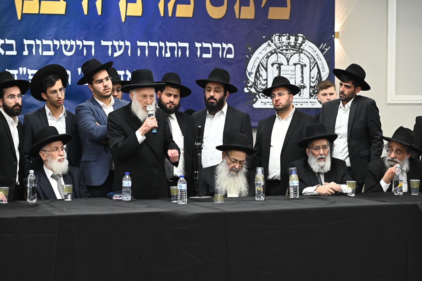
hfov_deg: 16.8
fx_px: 1429
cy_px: 140
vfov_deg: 11.2
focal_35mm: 122
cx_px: 211
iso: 2000
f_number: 5.6
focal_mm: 122
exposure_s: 1/160
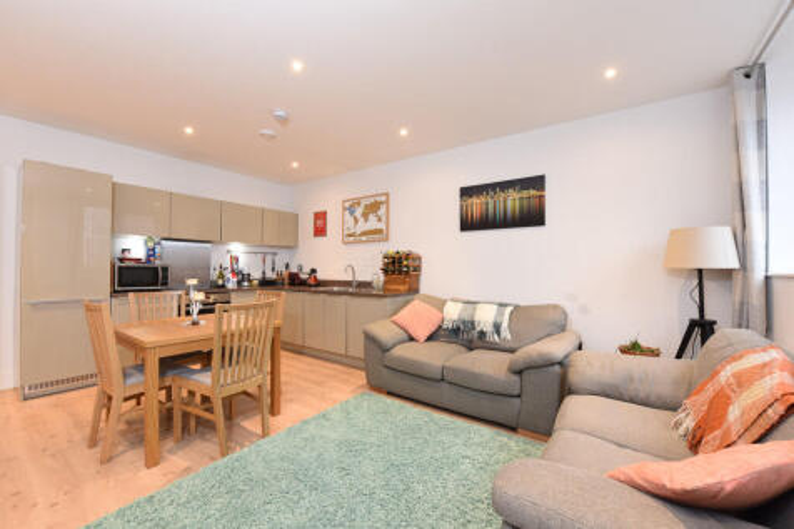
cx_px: 397
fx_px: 309
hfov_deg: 104.3
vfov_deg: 81.2
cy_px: 264
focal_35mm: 14
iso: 800
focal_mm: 14
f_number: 7.1
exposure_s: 1/10
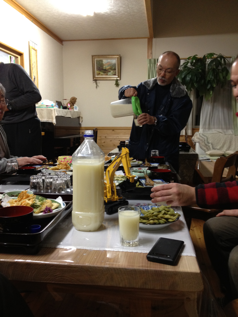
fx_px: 321
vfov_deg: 52.6
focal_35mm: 35
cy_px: 158
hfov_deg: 40.7
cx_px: 119
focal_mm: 4.28
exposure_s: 1/20
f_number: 2.4
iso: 160
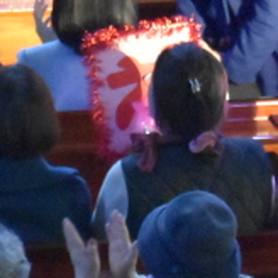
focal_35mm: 544
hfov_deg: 3.2
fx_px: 4943
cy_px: 2
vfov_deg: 3.2
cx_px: 220
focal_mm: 70
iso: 12800
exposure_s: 1/60
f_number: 4.5
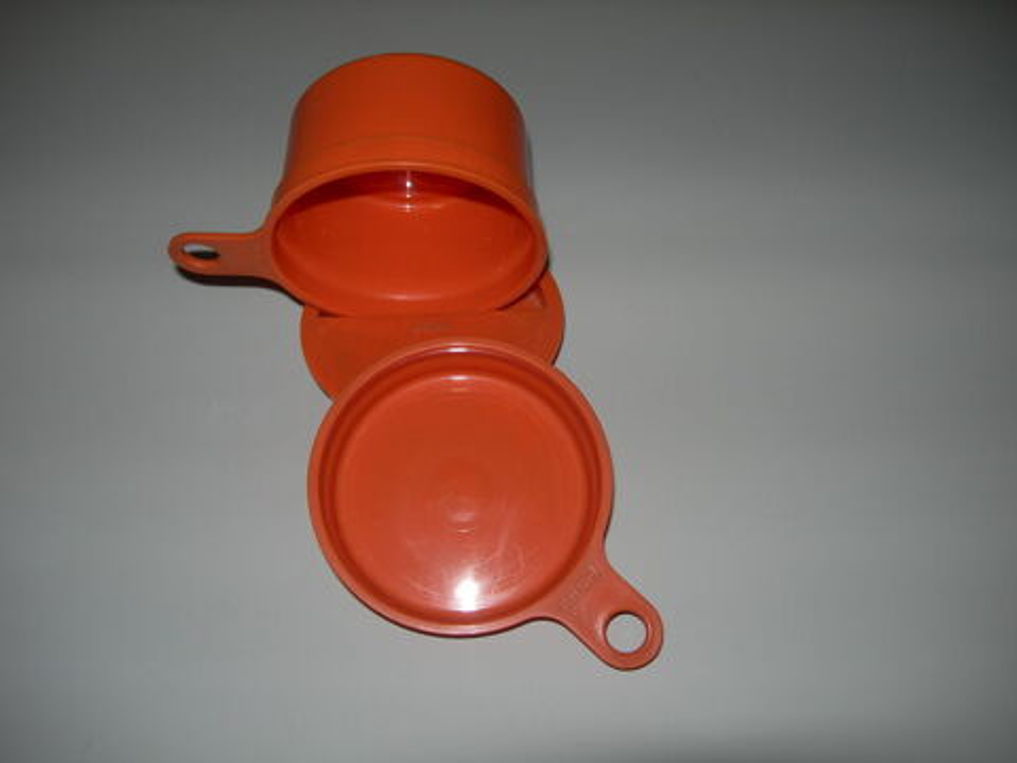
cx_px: 508
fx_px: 1116
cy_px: 382
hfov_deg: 49.0
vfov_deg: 37.7
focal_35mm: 38
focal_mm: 7.8
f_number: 2.8
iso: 50
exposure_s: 1/60.1
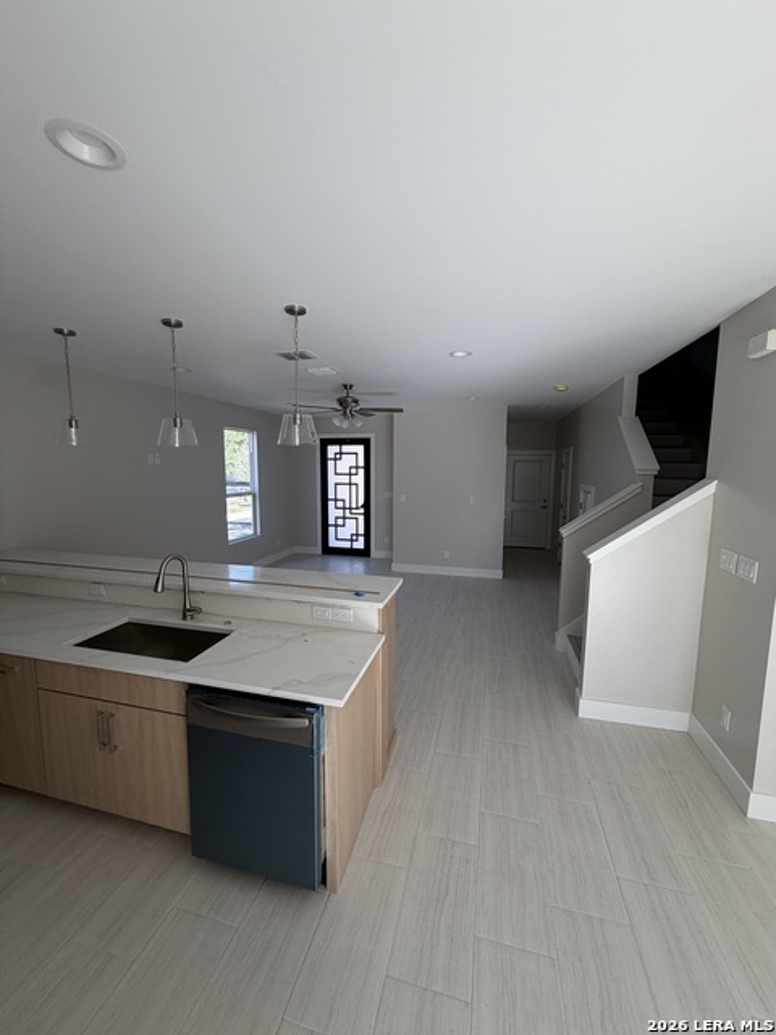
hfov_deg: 85.7
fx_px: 418
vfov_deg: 102.1
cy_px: 518
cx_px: 388
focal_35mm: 14
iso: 64
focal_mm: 2.22
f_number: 2.2
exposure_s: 1/121
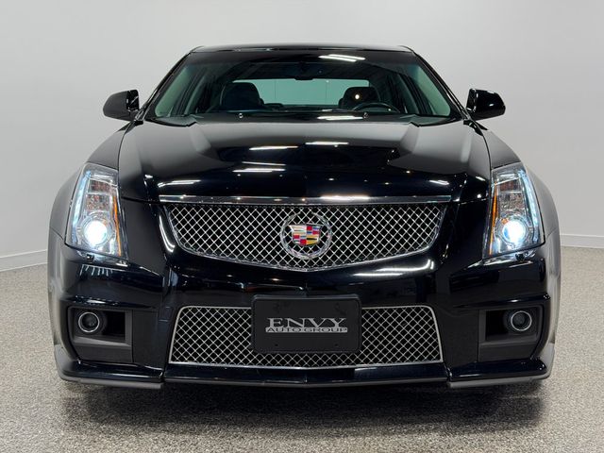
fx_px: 838
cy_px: 226
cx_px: 302
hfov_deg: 39.7
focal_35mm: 48
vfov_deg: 30.3
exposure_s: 1/151
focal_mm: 6.76
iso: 64
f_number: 1.78
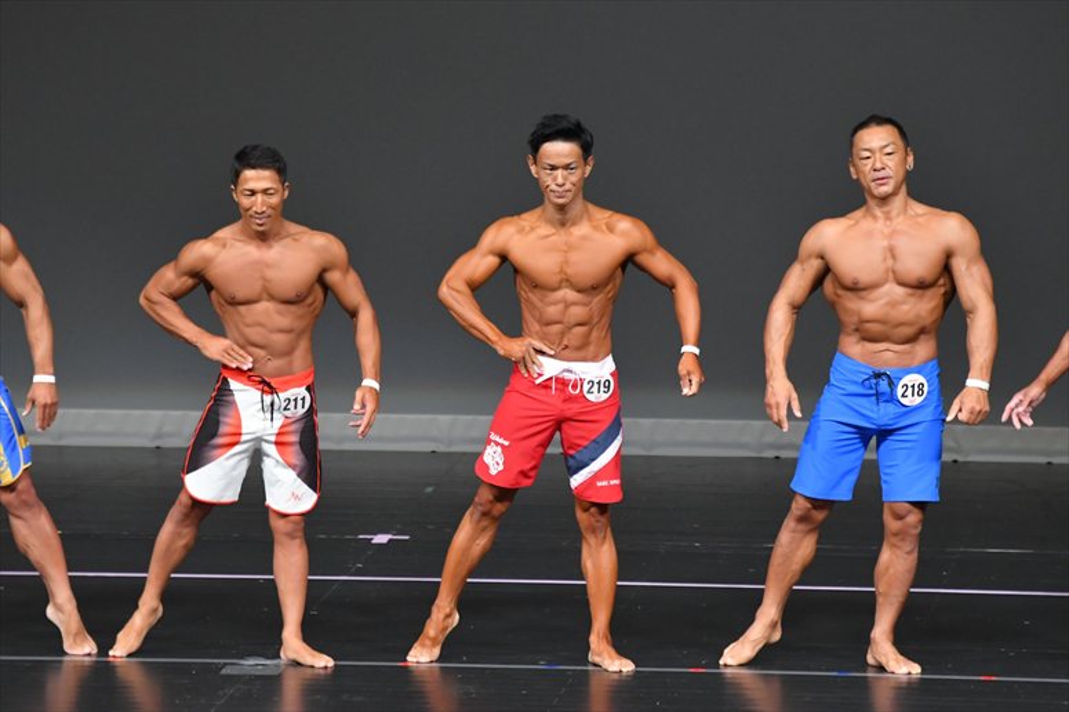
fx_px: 8904
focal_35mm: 300
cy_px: 356
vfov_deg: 4.6
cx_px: 534
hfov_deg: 6.9
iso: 4000
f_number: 5.6
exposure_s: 1/400
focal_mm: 200
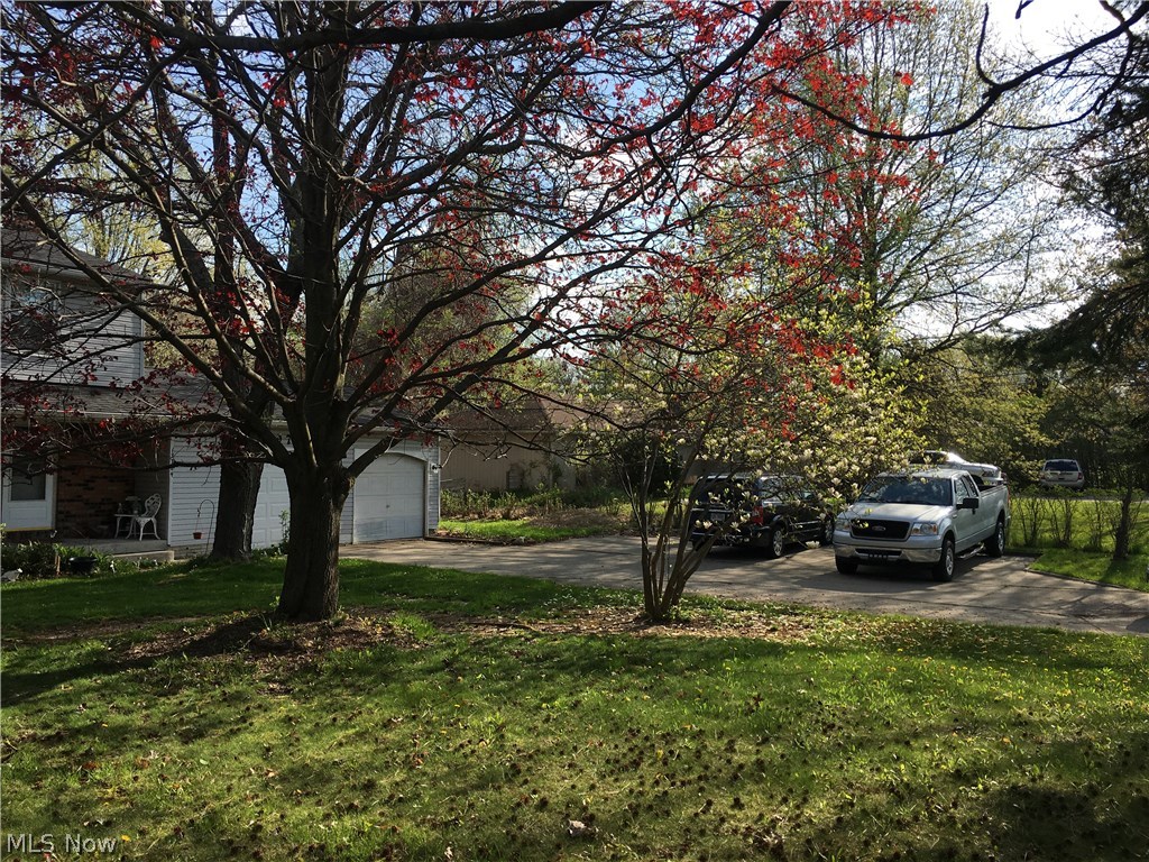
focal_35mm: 29
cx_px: 574
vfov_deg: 48.2
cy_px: 431
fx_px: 963
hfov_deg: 61.7
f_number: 2.2
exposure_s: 1/1012
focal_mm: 4.15
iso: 25
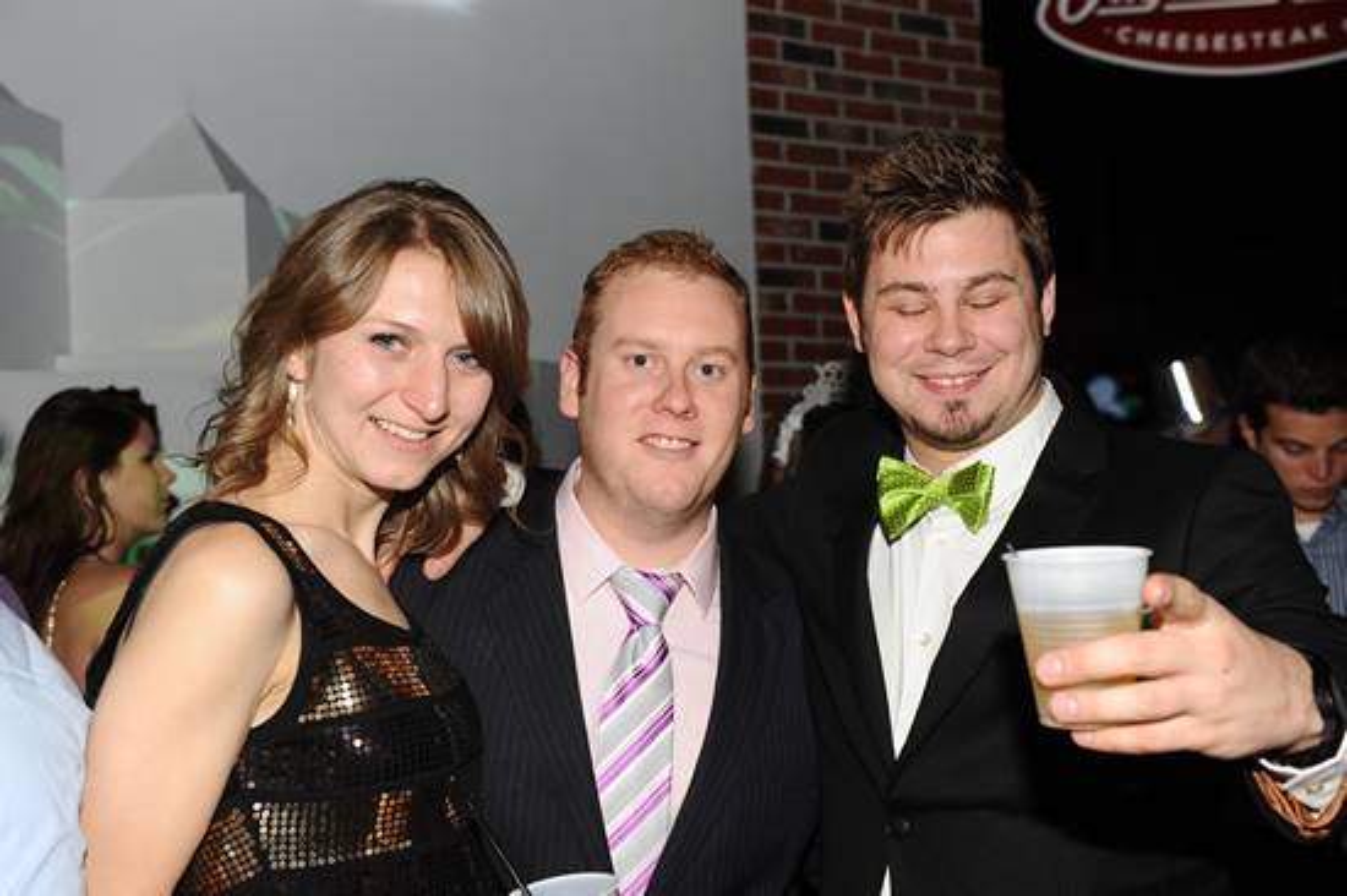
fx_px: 1795
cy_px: 448
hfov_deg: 41.1
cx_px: 674
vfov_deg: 28.0
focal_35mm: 48
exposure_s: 1/250
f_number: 4.8
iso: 800
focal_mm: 48
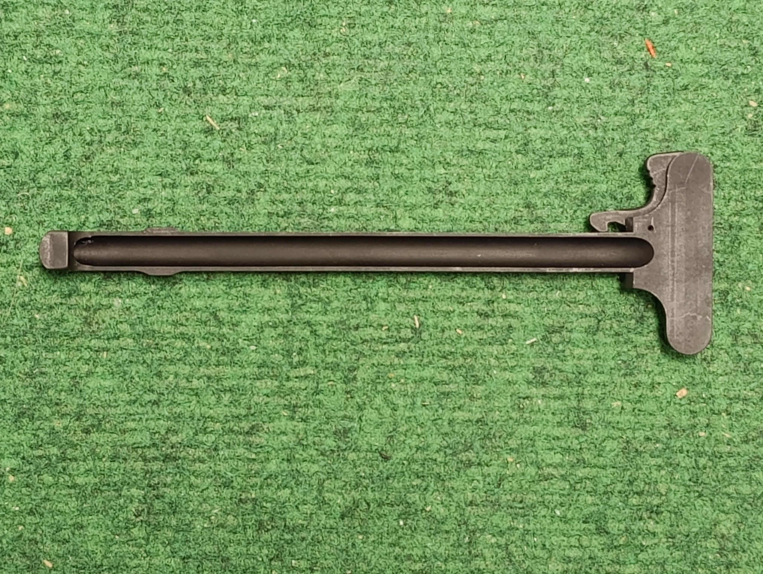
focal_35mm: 92
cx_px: 382
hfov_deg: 21.3
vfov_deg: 16.1
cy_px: 287
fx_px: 2031
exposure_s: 1/25
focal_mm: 6.14
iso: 1250
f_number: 1.6
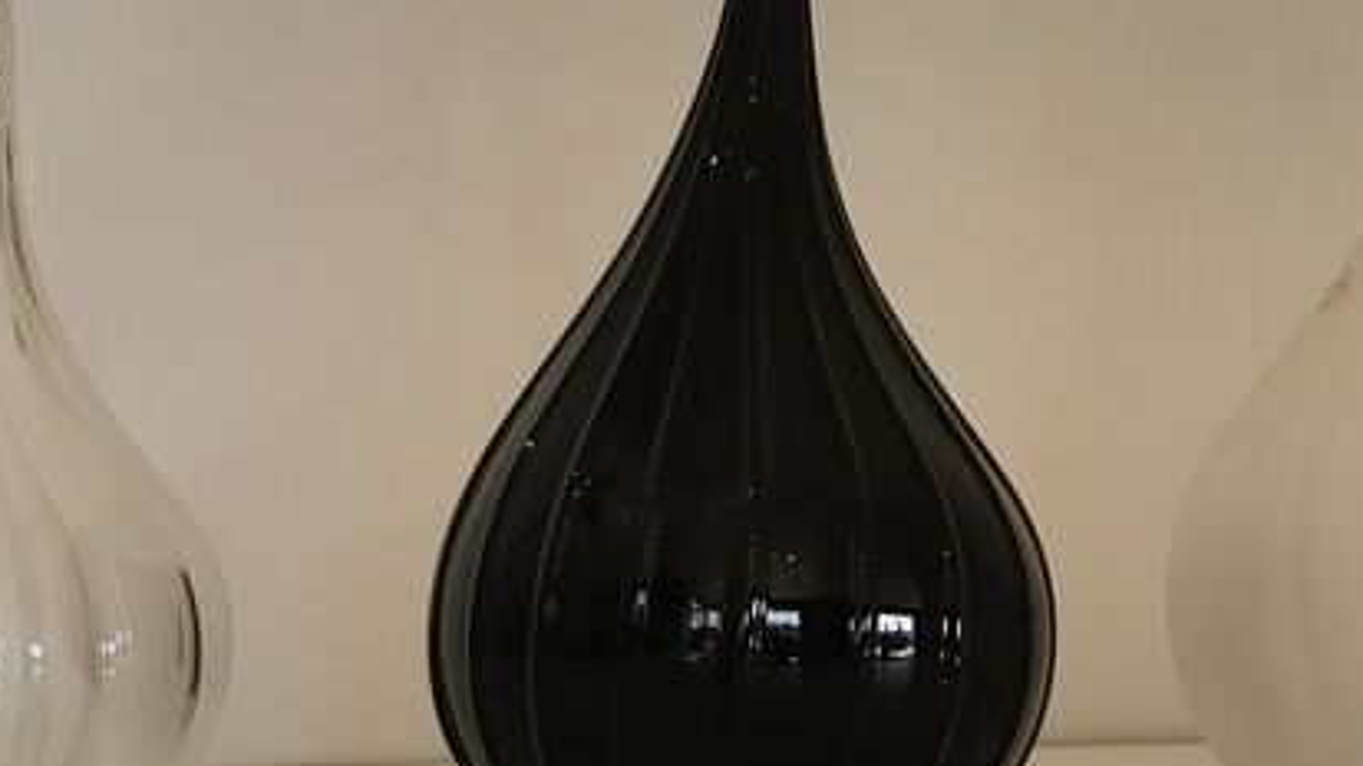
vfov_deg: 14.5
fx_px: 2927
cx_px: 1040
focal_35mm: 81
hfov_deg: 25.9
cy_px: -135
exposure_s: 1/273
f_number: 1.8
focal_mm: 5.58
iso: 50
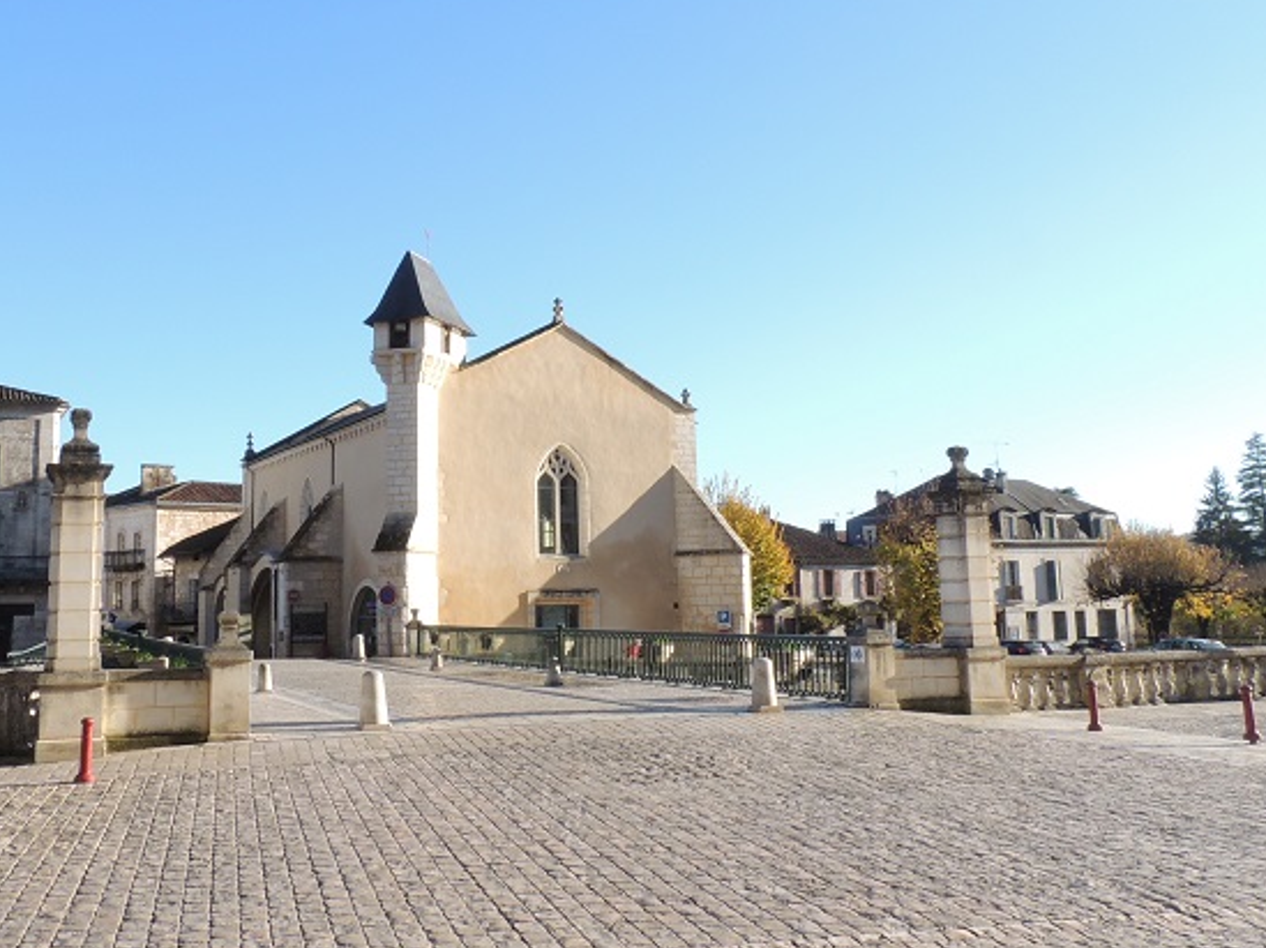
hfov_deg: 52.3
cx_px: 507
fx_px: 1279
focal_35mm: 35
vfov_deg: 40.5
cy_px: 399
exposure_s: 1/80
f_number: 8.3
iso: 100
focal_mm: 4.3
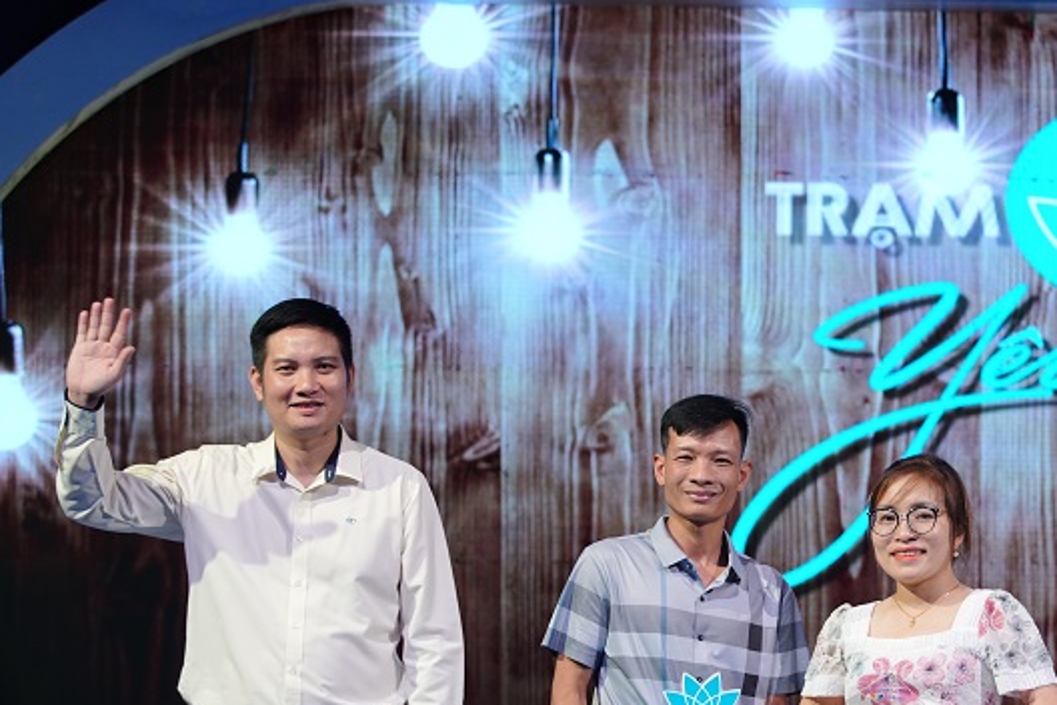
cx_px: 805
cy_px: 535
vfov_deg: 9.4
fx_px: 4257
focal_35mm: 145
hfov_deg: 14.1
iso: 1250
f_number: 2.8
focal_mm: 85
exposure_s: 1/200
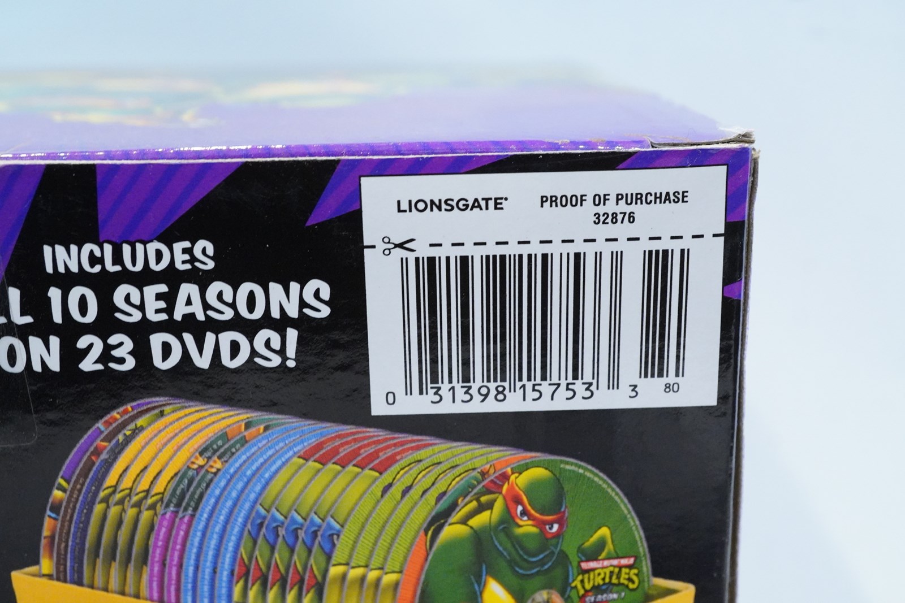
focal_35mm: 45
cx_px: 452
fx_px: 1131
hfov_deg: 43.6
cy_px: 302
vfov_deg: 29.9
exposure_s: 1/25
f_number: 8
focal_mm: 30
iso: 6400
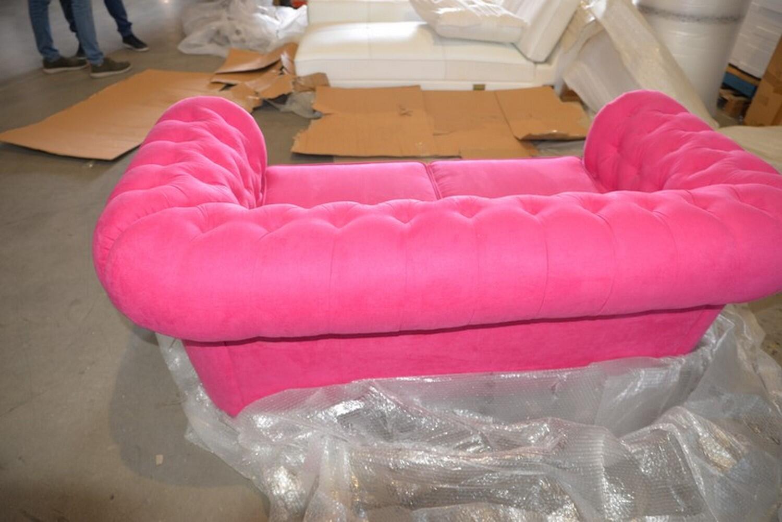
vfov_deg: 53.2
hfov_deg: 73.7
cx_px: 391
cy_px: 261
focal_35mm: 24
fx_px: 521
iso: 400
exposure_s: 1/60
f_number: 2.8
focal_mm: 24
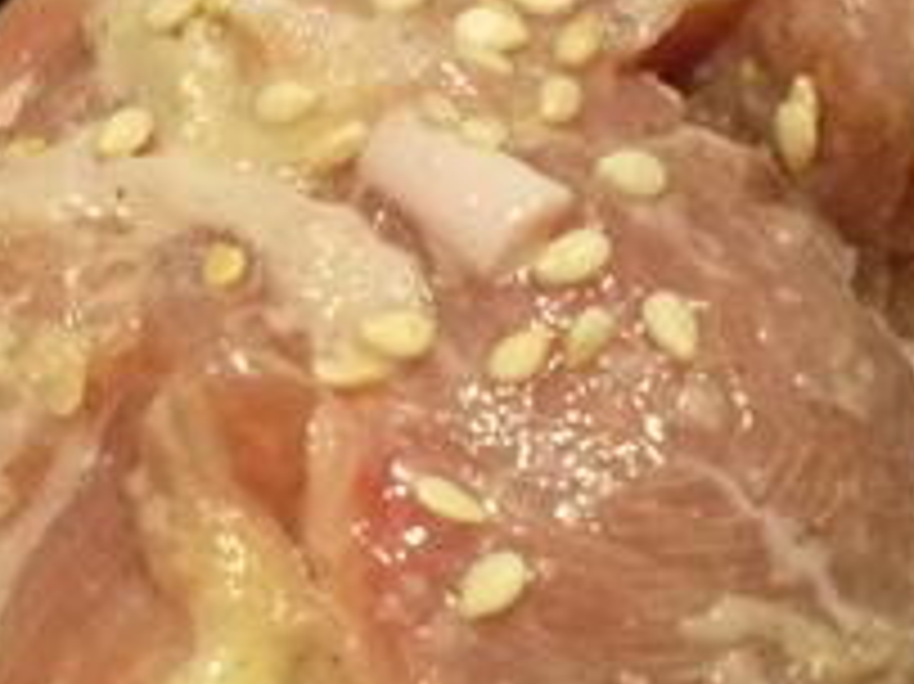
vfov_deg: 18.6
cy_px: 374
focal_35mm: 79
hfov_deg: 23.6
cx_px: -27
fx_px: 2085
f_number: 2.8
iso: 400
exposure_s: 1/25
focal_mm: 4.4
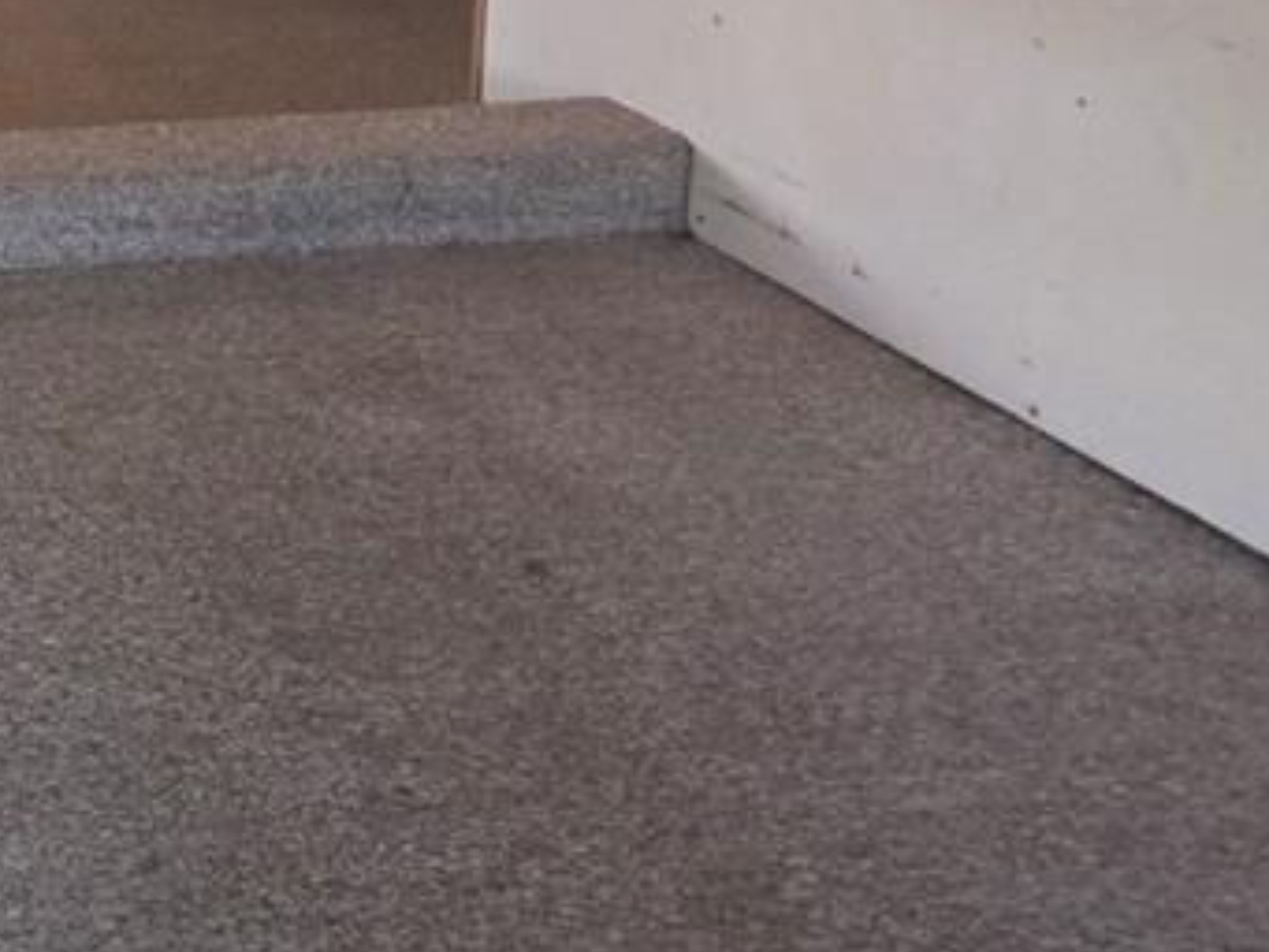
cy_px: -84
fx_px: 1430
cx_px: -324
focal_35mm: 39
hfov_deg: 35.3
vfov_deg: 32.6
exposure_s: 1/40
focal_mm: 2.2
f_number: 1.9
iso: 250
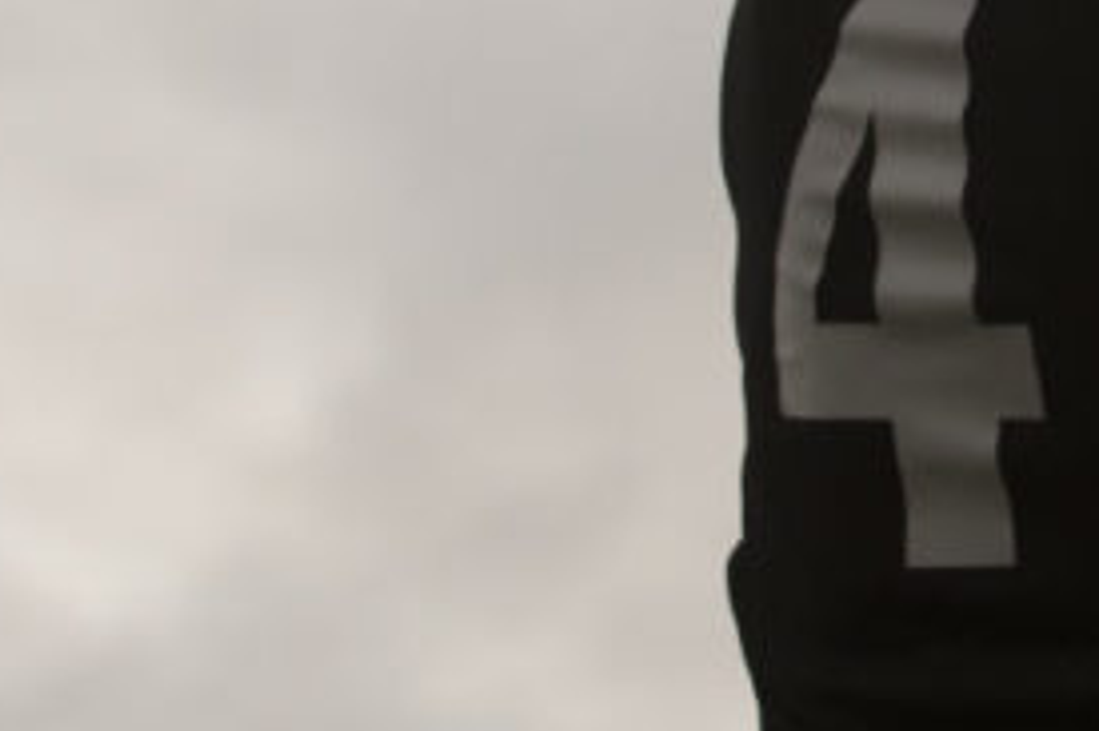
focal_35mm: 298
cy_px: -46
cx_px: 1443
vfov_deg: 4.6
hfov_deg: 6.9
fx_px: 9091
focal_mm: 80
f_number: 4
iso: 1250
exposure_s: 1/3200
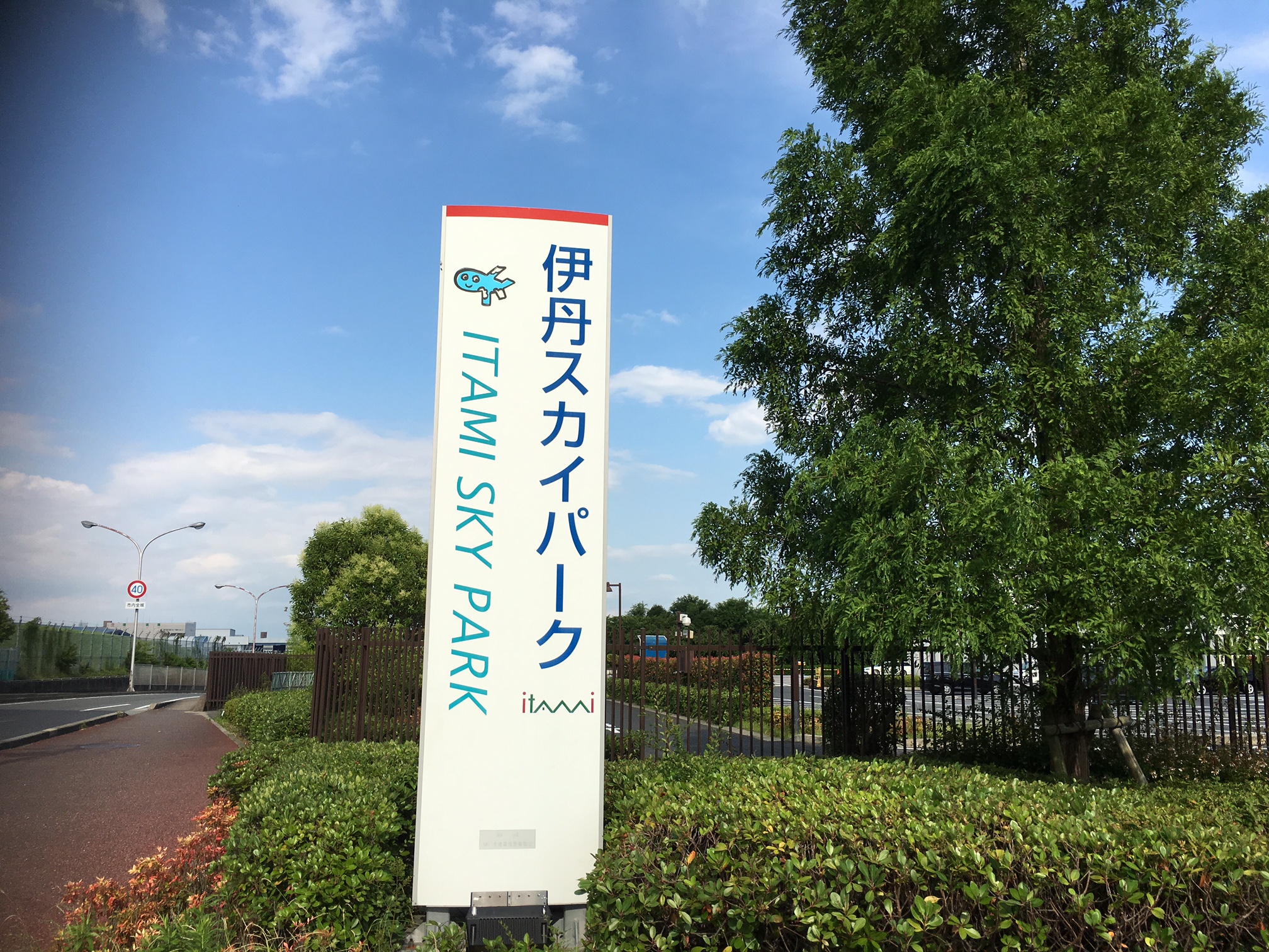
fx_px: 1063
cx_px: 634
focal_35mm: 29
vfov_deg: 48.2
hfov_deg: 61.7
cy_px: 476
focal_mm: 4.15
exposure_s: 1/1672
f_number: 2.2
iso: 25
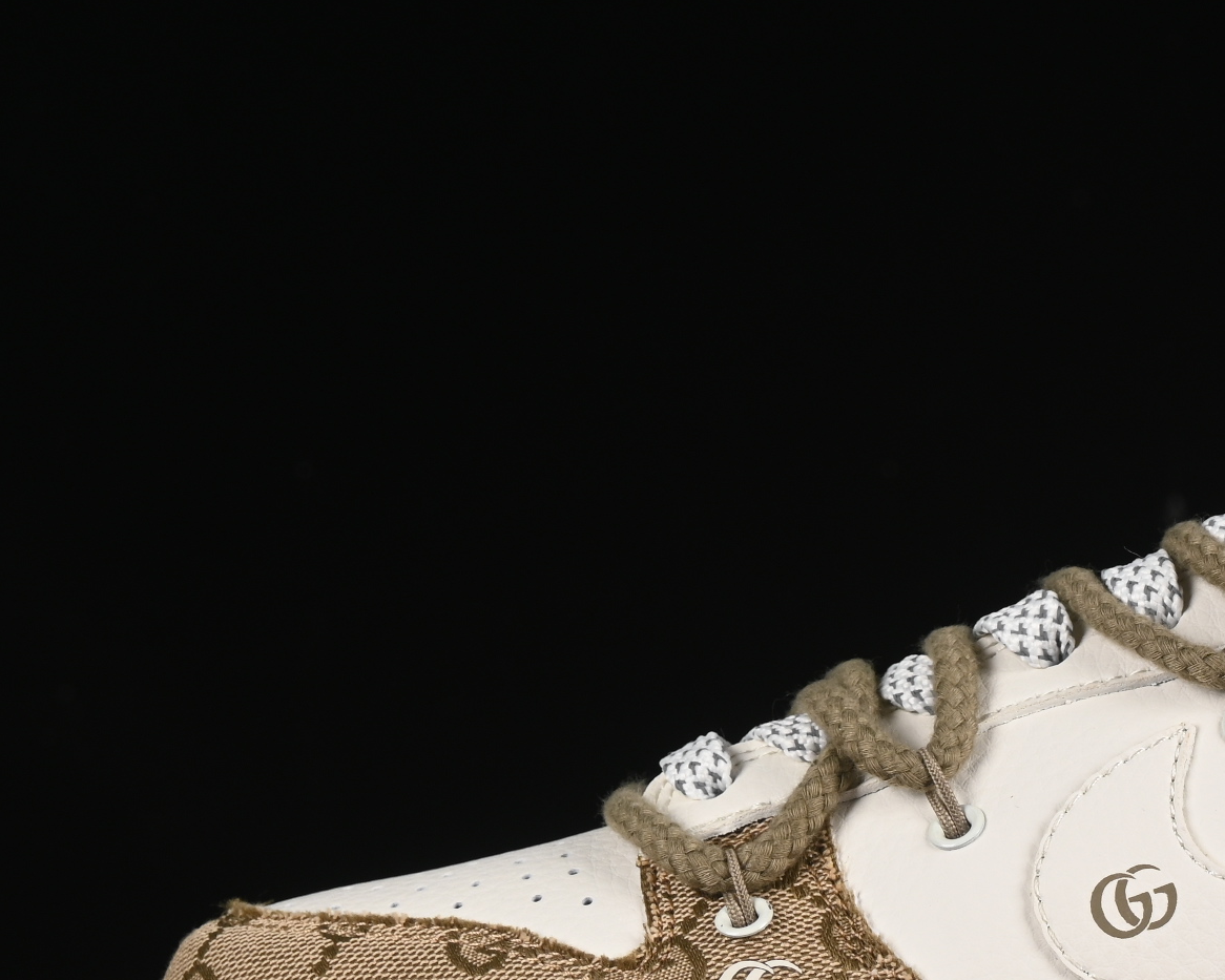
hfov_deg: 11.4
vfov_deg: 9.2
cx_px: 1141
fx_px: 6091
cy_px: 659
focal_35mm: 168
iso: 160
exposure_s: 1/80
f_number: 8
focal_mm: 50
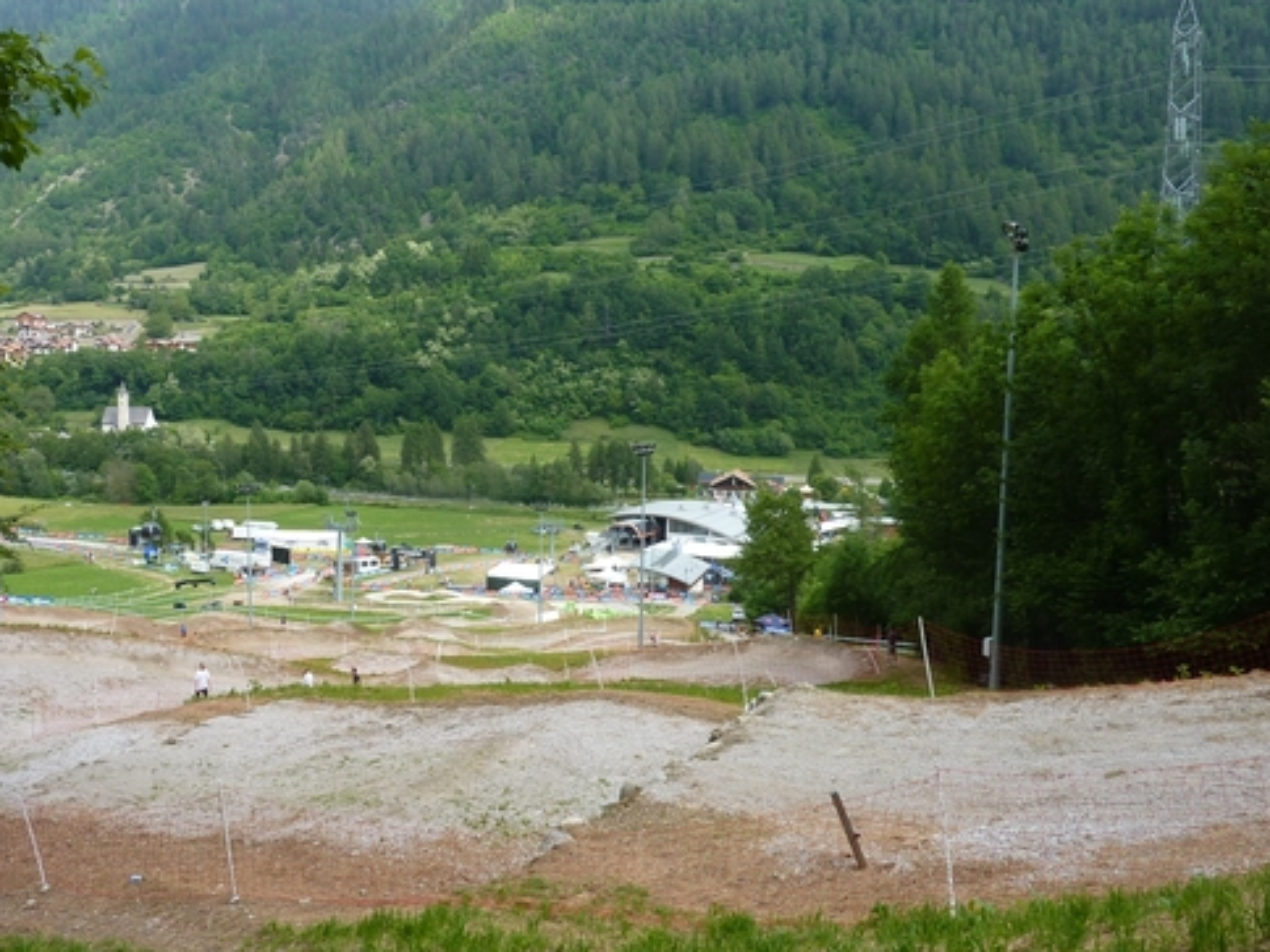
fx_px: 1137
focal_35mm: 31
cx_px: 491
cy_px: 462
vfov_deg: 45.4
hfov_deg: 57.8
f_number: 4
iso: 80
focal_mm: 4.1
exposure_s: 1/320
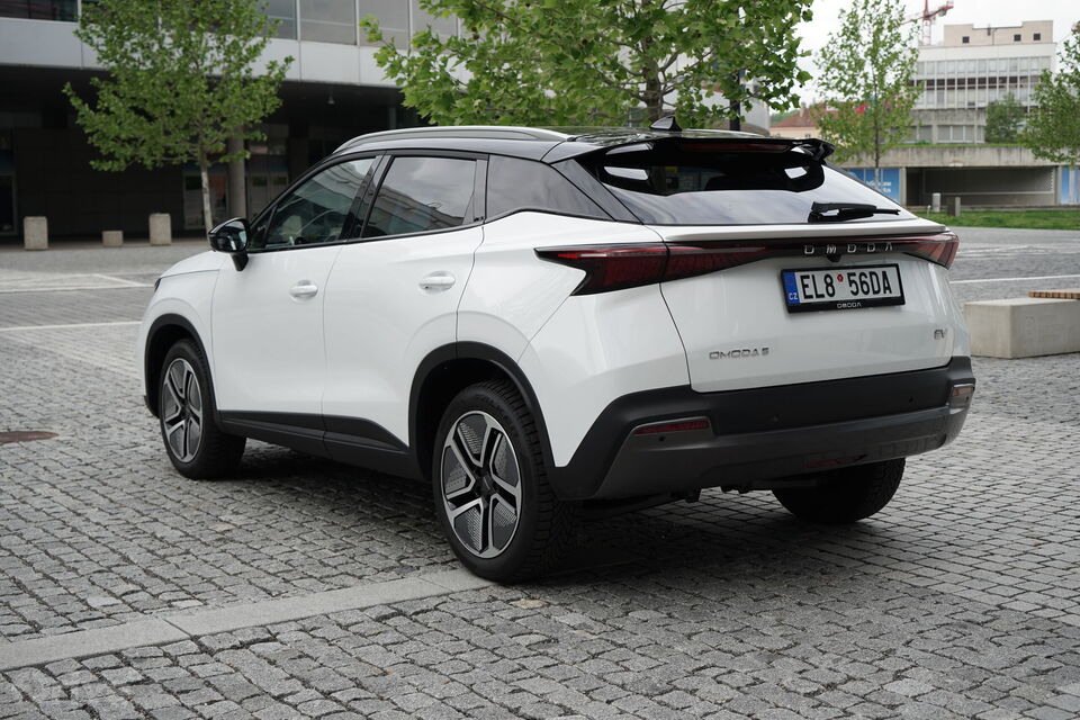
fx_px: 1440
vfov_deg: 28.1
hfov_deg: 41.1
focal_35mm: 48
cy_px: 360
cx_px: 540
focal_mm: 48
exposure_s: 1/200
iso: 100
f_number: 5.6
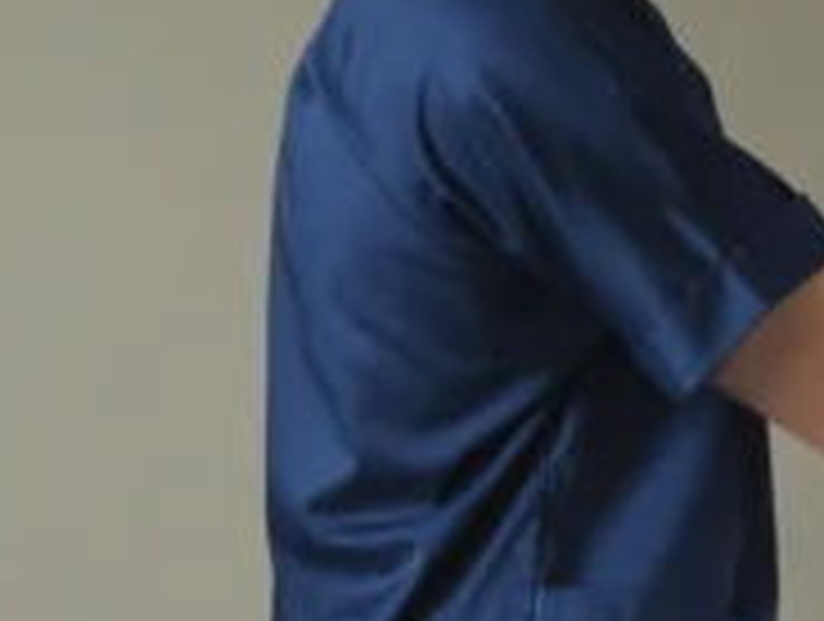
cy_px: 842
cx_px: 666
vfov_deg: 7.8
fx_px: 4484
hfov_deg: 10.5
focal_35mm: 188
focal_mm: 35
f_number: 2
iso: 1250
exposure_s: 1/80
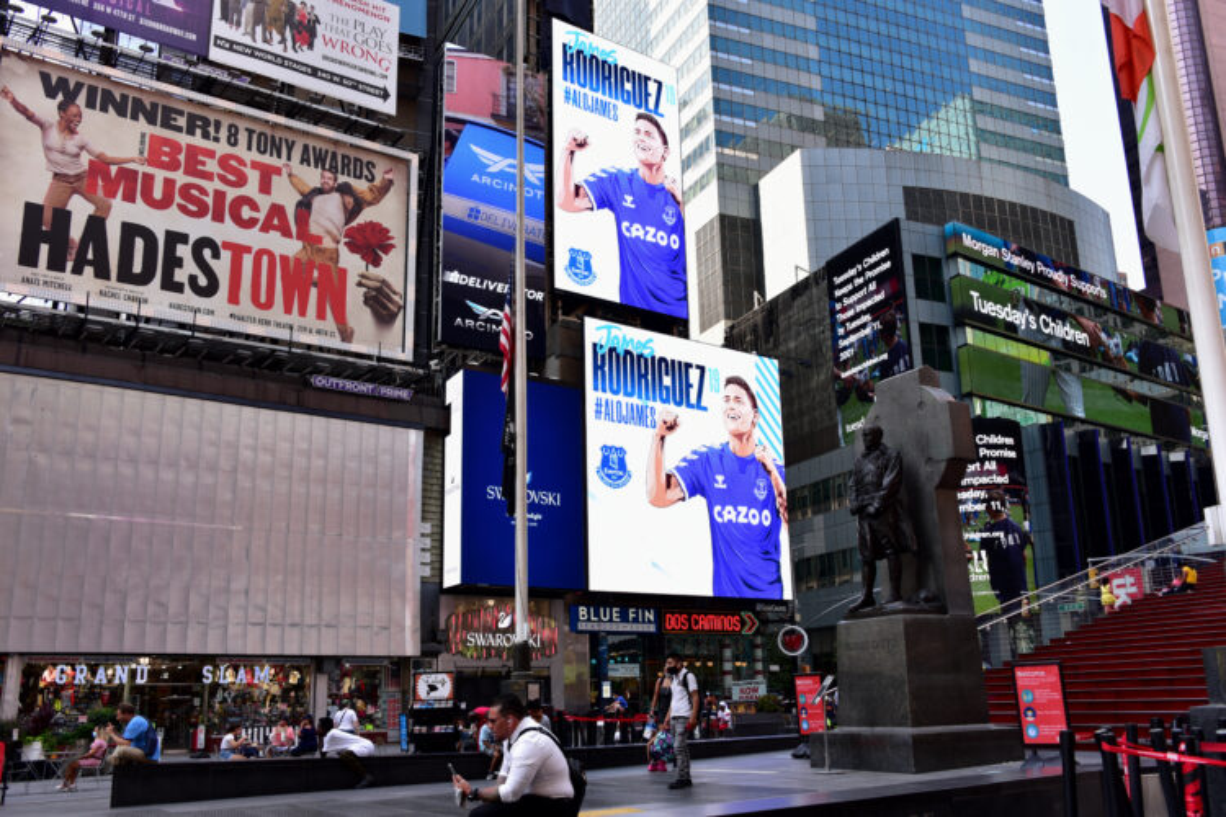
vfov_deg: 41.1
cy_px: 408
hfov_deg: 58.7
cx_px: 613
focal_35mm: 32
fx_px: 1090
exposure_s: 1/80
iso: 125
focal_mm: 32
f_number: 7.1
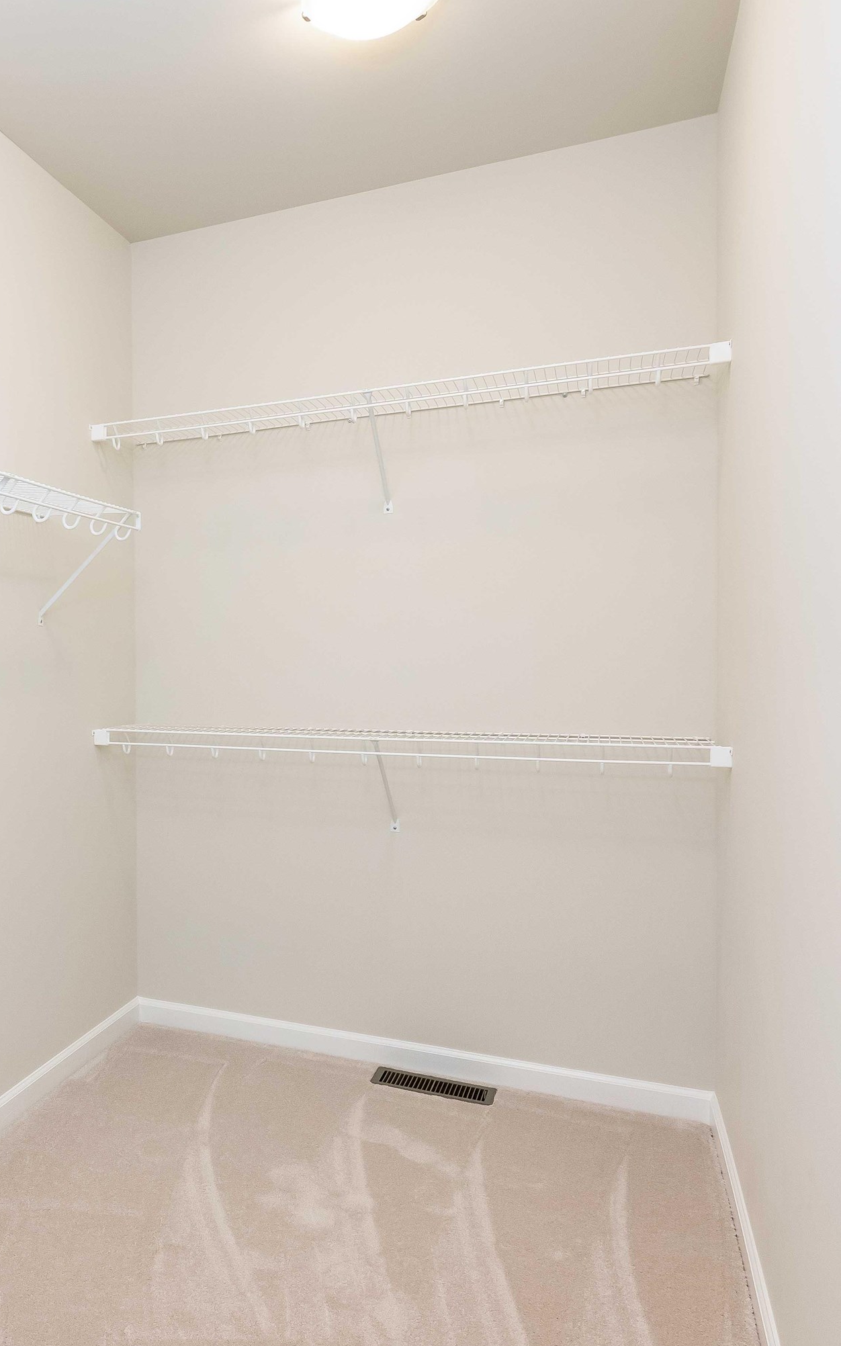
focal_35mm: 25
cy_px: 676
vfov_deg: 72.6
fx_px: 917
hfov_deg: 44.6
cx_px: 78
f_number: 8
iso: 500
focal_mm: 11
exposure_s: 1/30
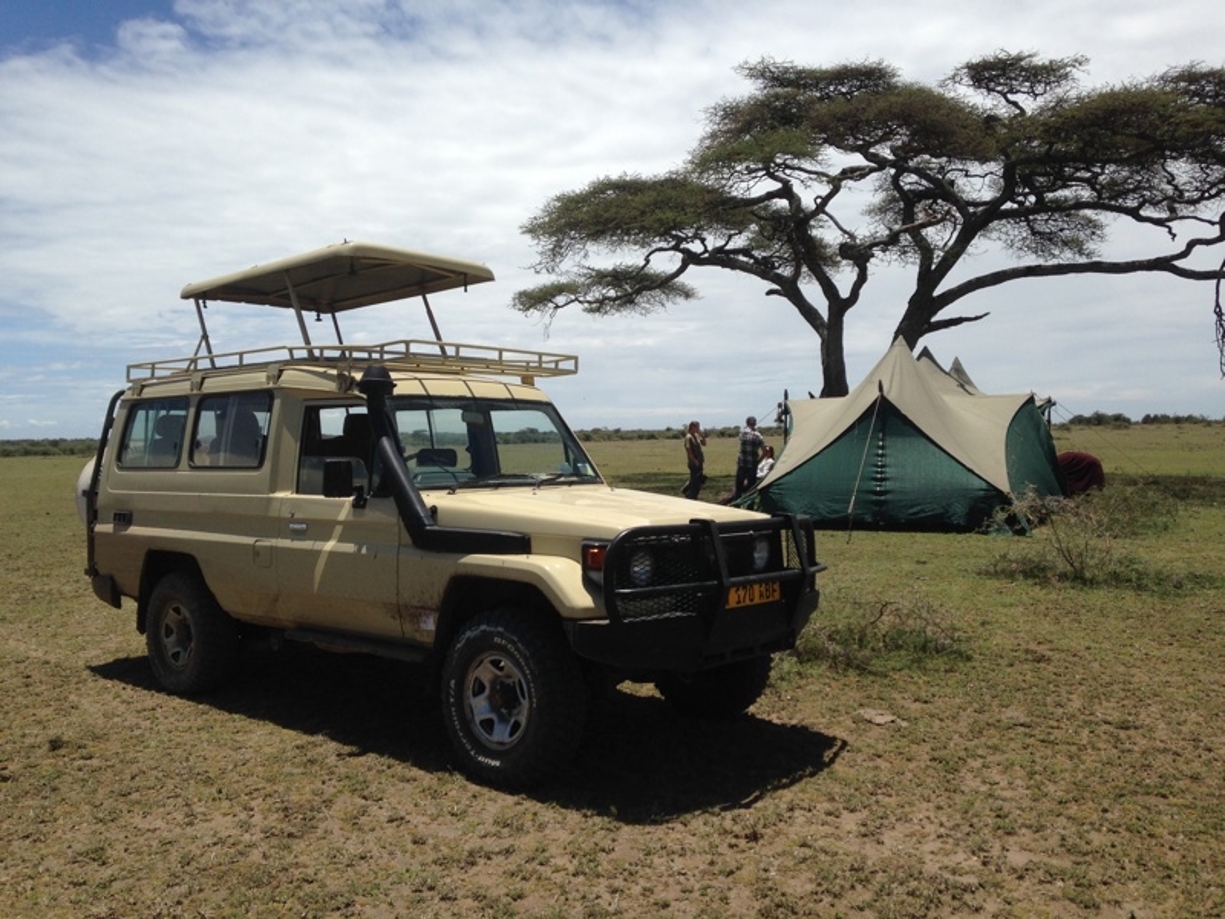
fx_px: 1168
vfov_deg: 42.9
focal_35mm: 33
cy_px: 460
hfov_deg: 55.4
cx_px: 612
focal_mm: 4.12
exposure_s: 1/2710
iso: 50
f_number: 2.4
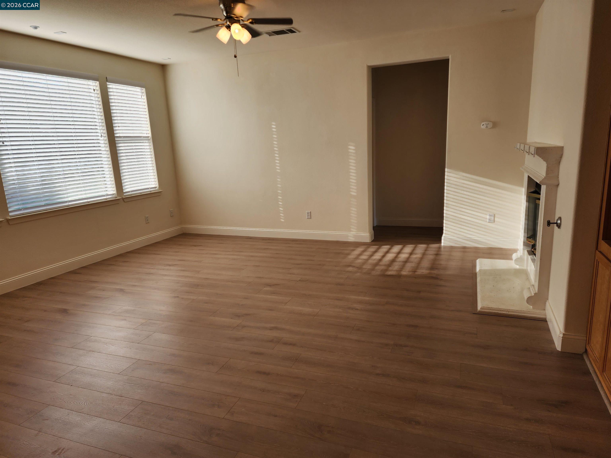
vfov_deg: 58.9
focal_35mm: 23
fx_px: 406
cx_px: 306
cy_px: 229
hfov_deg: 73.9
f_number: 1.8
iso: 16
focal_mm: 6.4
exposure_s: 1/120
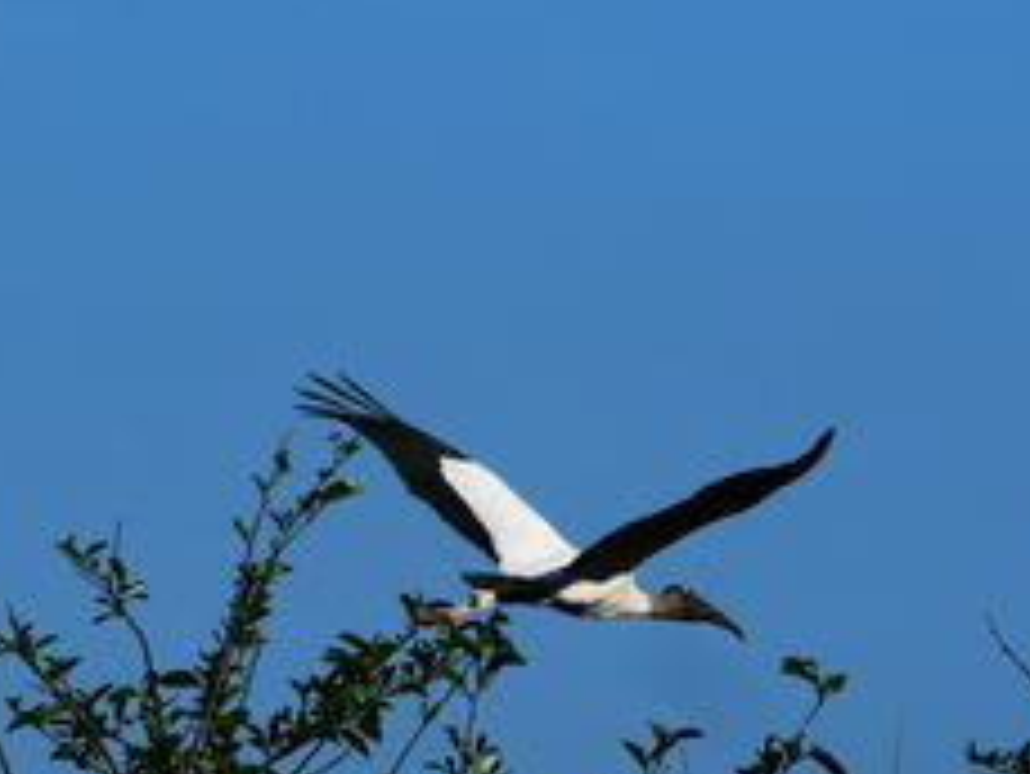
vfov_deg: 2.3
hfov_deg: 3.1
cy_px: 382
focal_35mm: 637
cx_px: 441
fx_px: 18964
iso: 200
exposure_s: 1/1600
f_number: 8
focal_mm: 162
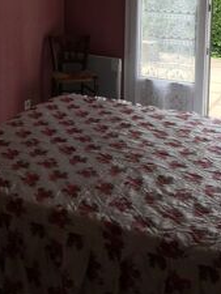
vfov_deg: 33.0
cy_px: 24
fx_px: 468
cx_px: 90
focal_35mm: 55
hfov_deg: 26.5
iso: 40
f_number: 2.2
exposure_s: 1/100
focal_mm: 4.15
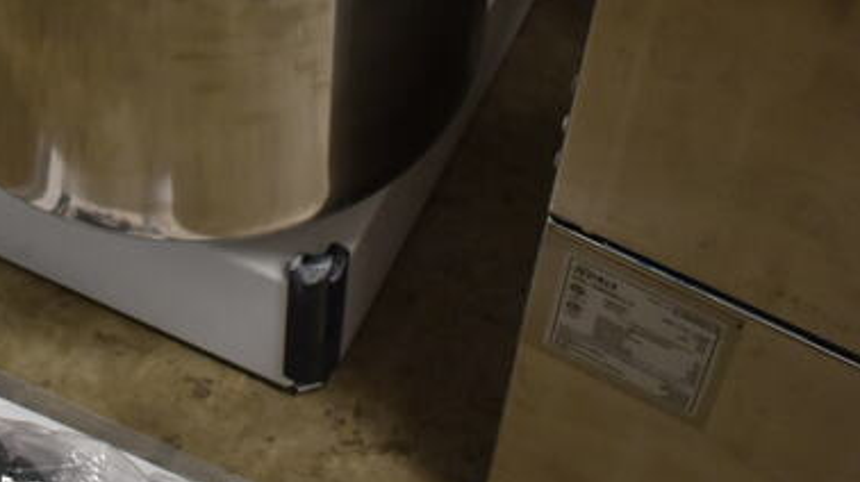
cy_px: -183
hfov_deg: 27.5
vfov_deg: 15.0
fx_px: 1732
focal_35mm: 76
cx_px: 209
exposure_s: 1/60
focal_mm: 20
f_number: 4
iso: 1000
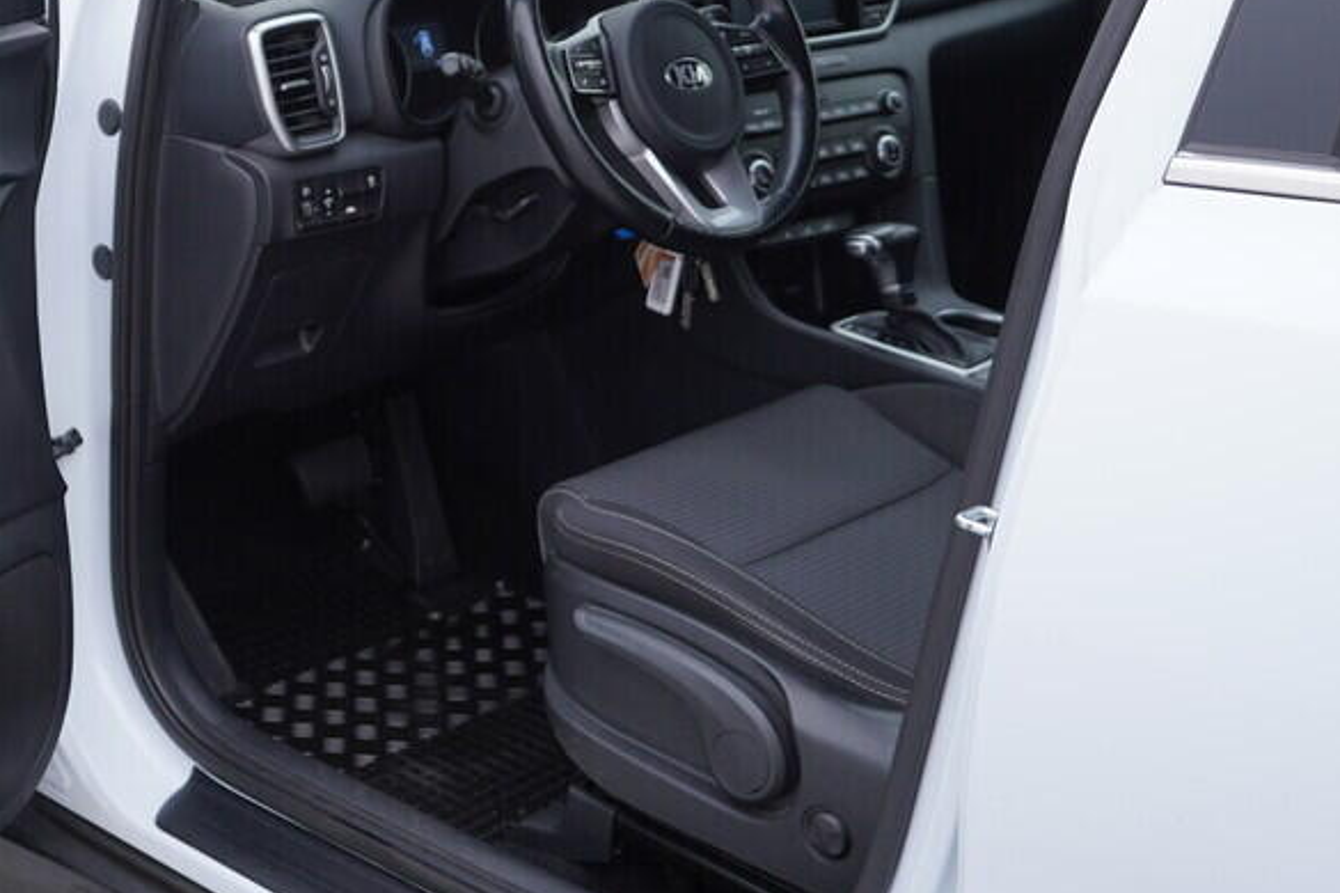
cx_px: 181
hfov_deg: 30.7
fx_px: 2345
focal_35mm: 63
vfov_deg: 21.4
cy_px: 219
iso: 125
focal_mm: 24
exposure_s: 1/60
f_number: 3.5
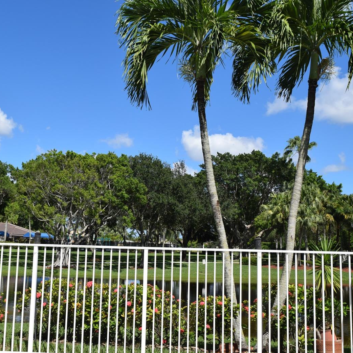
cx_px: 143
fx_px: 496
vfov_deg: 39.2
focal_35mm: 43
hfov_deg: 39.0
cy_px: 174
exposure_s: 1/500
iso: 200
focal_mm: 22
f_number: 11
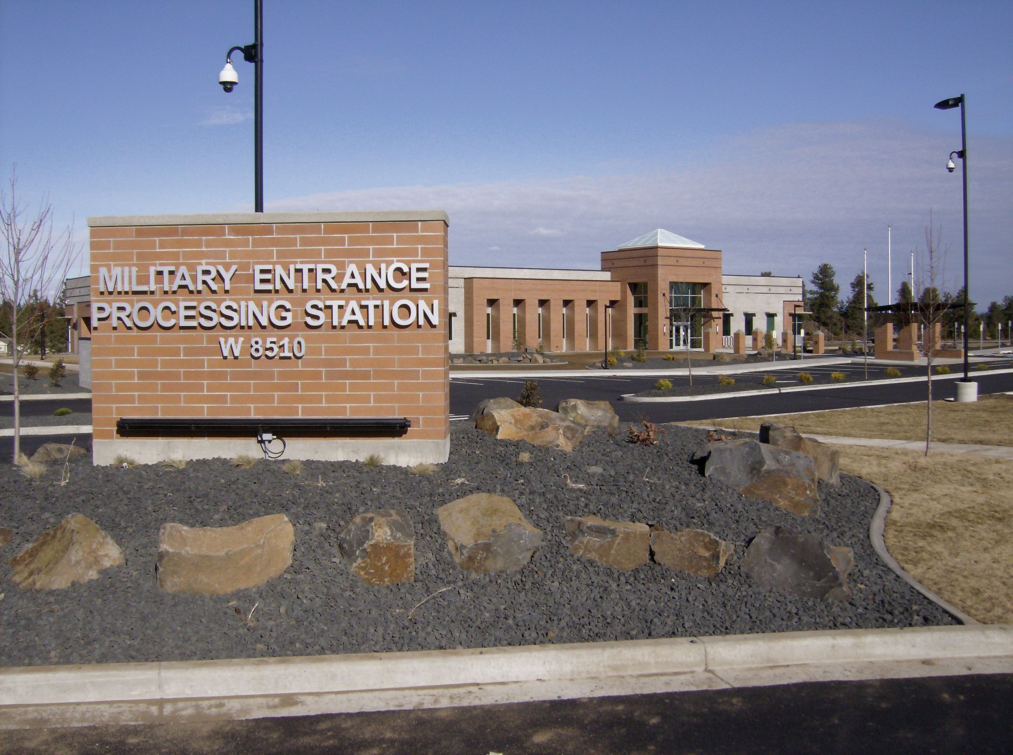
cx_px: 506
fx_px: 1051
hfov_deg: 51.5
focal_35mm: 36
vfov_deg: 39.5
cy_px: 378
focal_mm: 6
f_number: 4.7
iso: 100
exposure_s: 1/1529
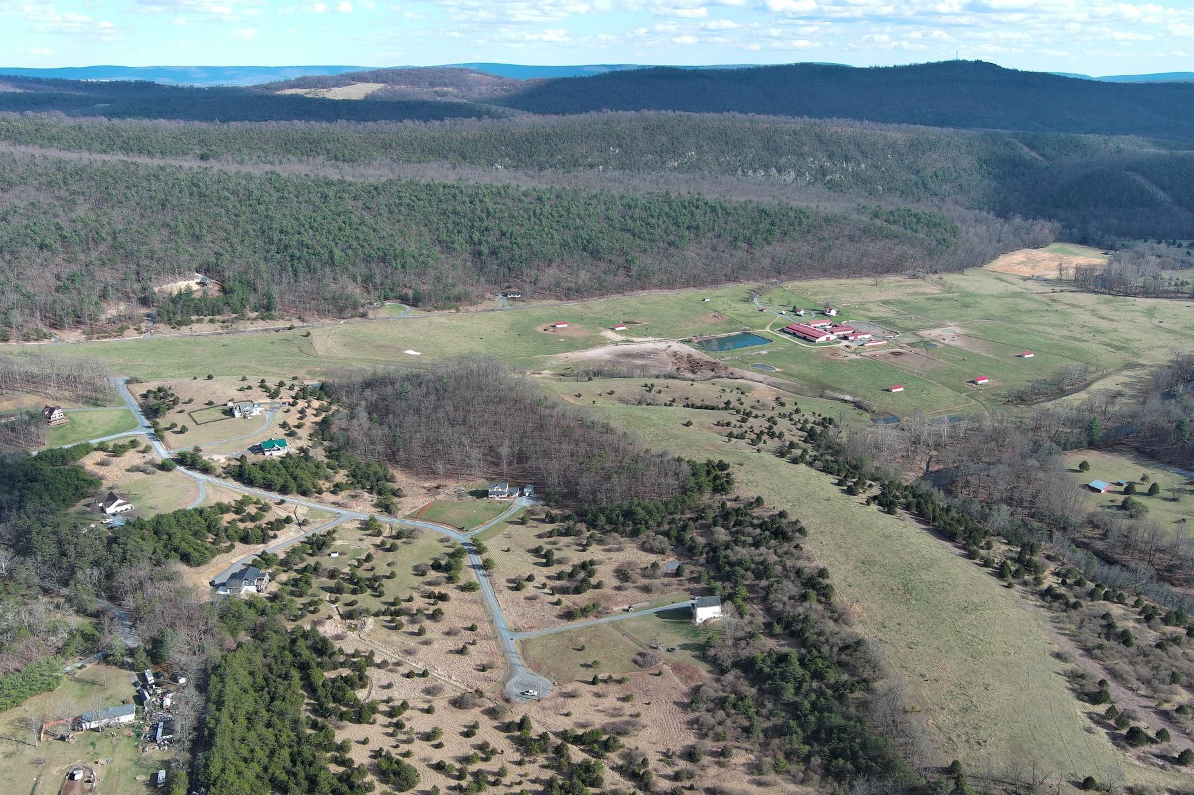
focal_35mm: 32
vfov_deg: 41.1
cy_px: 421
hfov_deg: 58.7
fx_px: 1061
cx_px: 623
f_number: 2.8
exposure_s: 1/714
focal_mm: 10.57
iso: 100
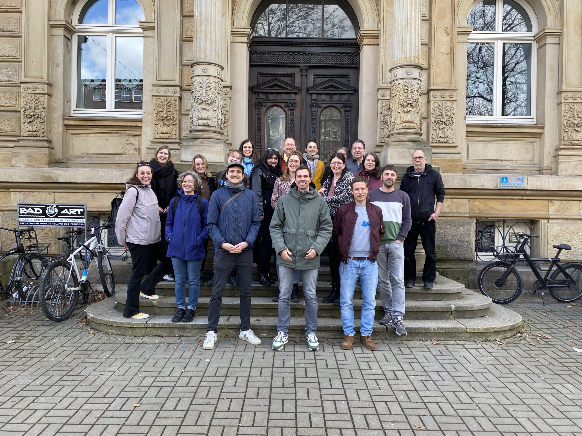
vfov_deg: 53.1
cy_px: 218
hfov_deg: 67.3
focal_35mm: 26
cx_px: 291
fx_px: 437
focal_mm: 4.25
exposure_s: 1/122
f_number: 1.8
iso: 32
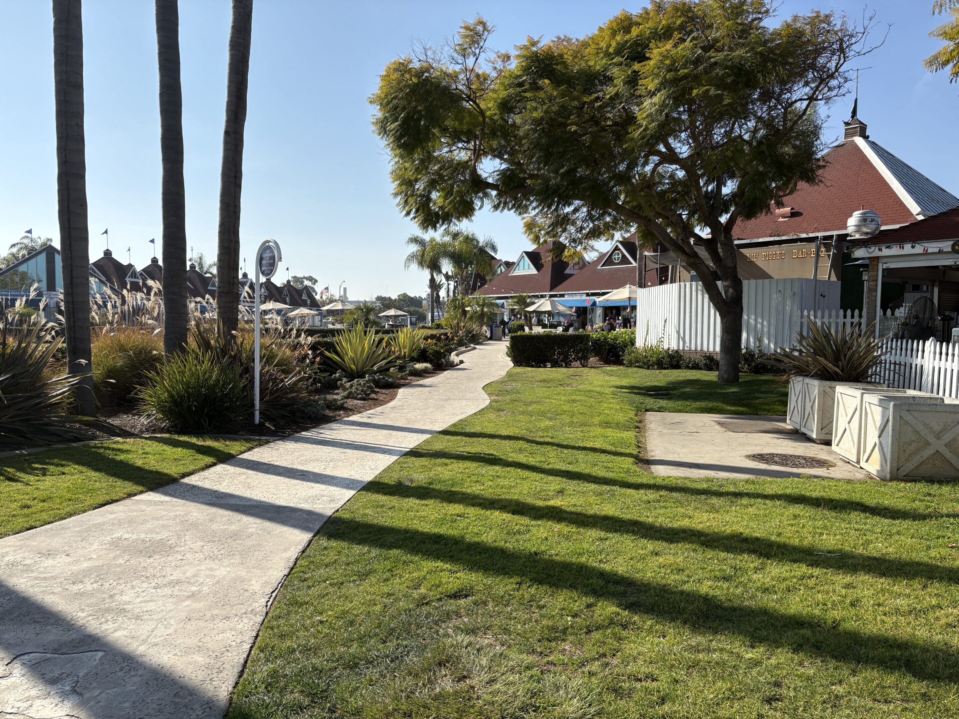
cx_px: 480
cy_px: 360
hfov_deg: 67.3
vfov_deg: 53.1
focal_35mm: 26
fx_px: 720
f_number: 1.6
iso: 50
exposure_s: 1/3831
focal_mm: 5.96
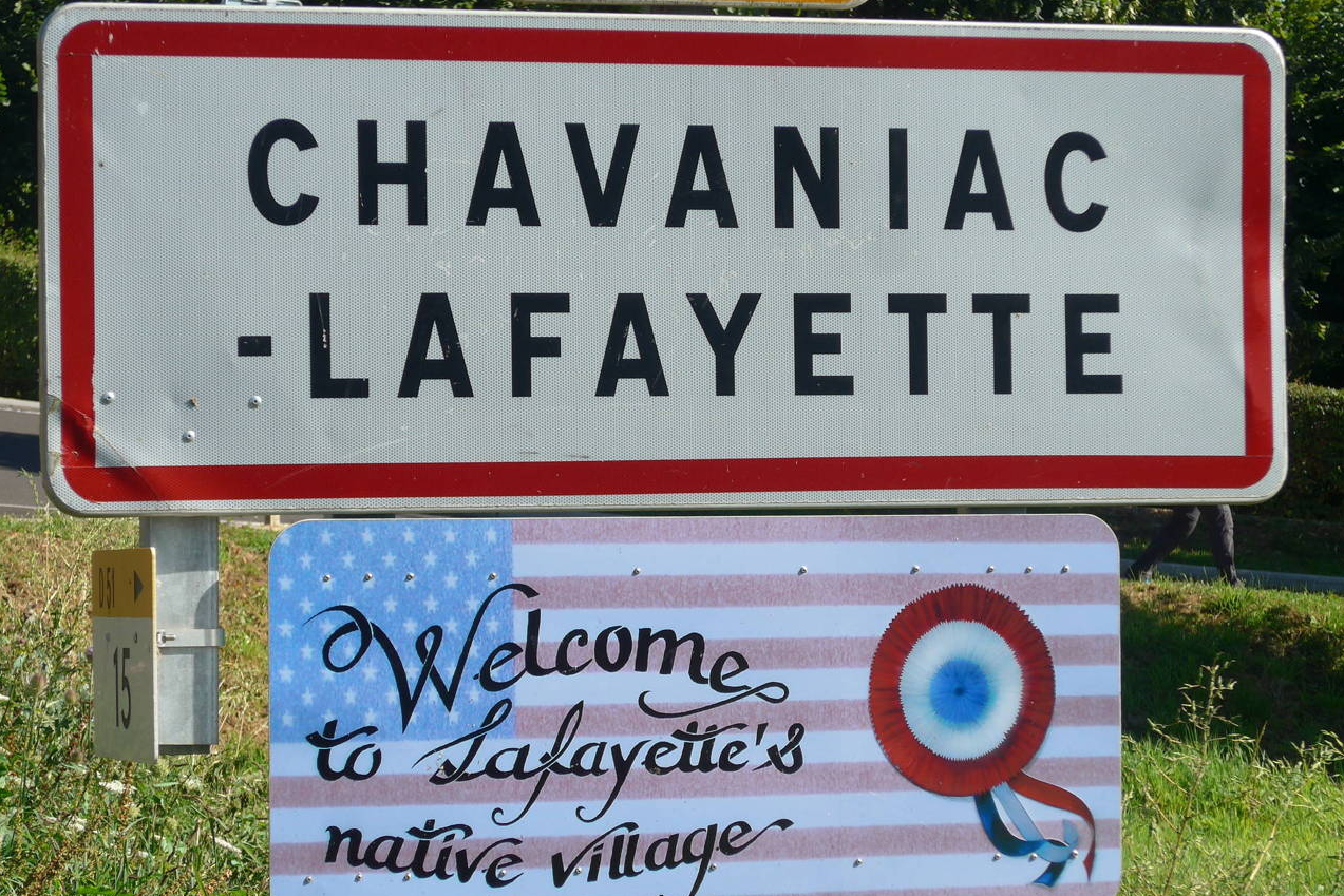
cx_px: 673
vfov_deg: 9.9
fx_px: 5152
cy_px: 496
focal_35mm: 138
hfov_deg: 14.9
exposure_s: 1/320
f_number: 5.3
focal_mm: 25.7
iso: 80
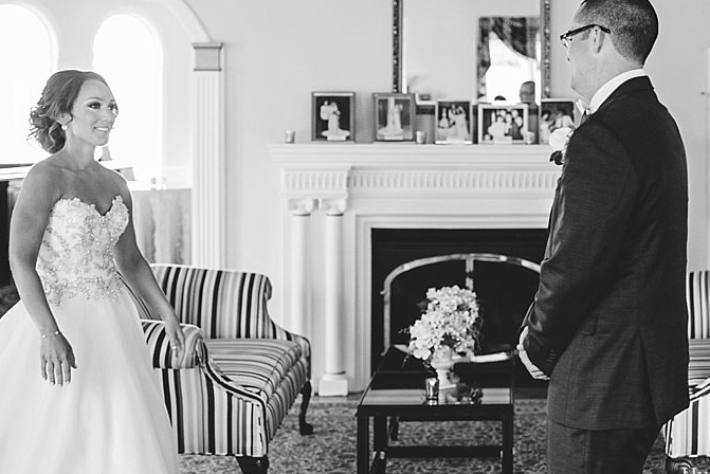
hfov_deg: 40.3
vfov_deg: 27.4
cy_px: 173
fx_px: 967
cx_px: 324
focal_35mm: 49
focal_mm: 35
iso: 1250
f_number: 1.8
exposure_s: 1/160
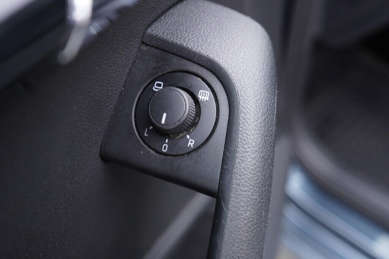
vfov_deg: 36.9
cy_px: 130
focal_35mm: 36
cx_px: 194
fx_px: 389
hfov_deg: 53.1
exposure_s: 1/40
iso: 250
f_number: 2.8
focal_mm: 24
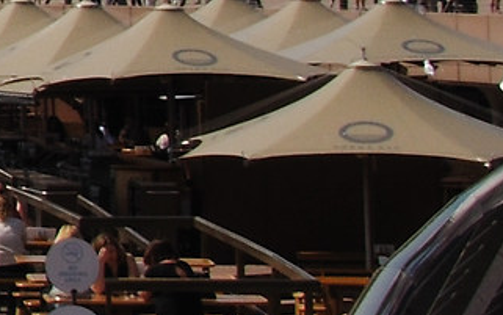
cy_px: -343
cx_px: -1036
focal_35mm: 308
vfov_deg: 4.2
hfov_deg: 6.2
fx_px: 4222
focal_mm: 27
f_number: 16
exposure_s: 1/250
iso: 200
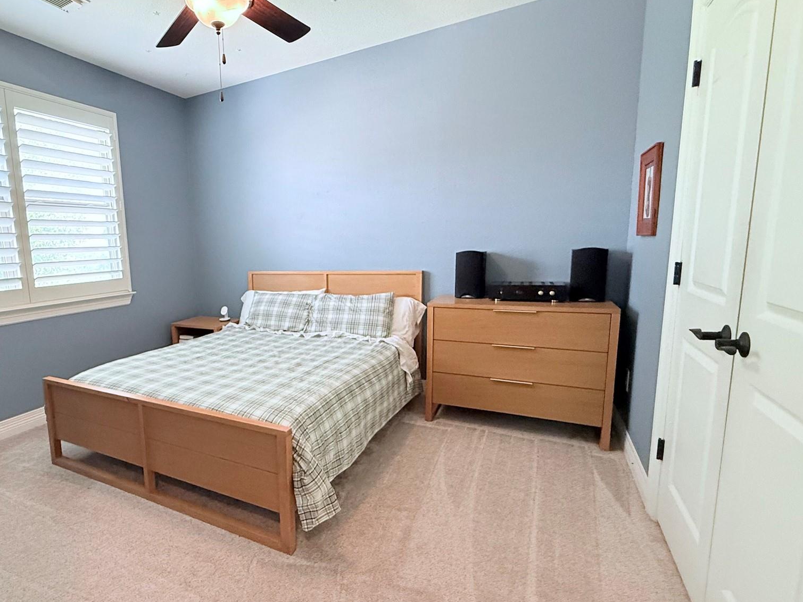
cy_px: 310
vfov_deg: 68.7
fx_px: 441
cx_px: 272
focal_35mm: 19
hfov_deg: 82.0
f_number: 2.2
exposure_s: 1/60
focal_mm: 2.22
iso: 400
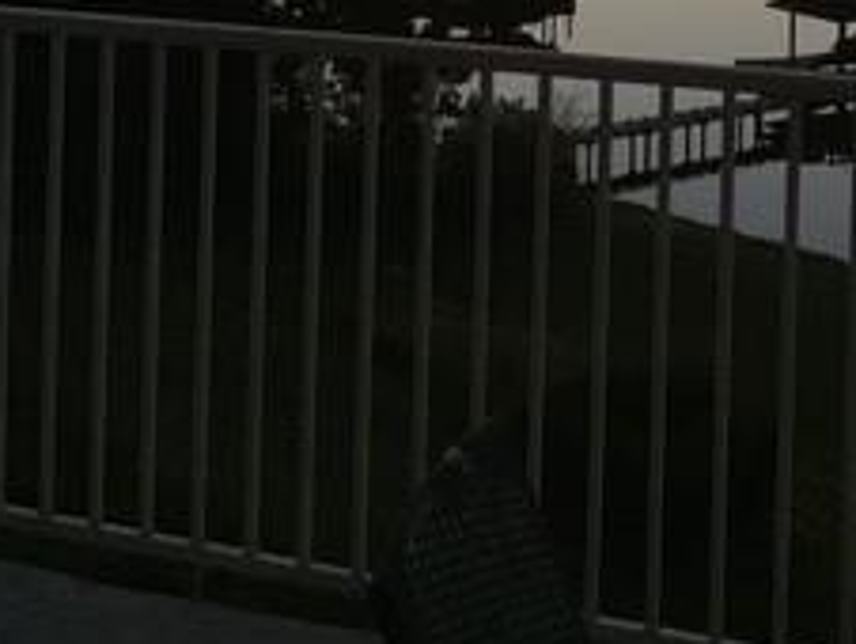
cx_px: 583
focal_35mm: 82
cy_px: -189
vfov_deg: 17.0
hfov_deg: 23.7
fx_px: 2030
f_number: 1.8
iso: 320
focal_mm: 3
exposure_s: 1/34
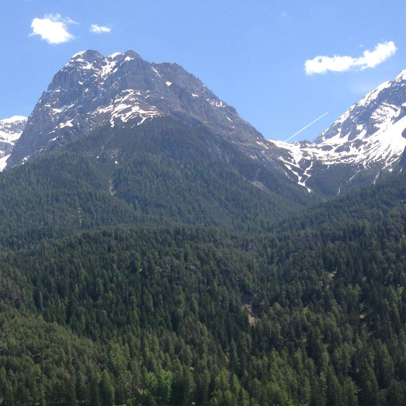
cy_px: 312
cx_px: 16
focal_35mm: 60
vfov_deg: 28.1
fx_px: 796
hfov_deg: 27.3
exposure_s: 1/919
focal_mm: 4.12
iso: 50
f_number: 2.4
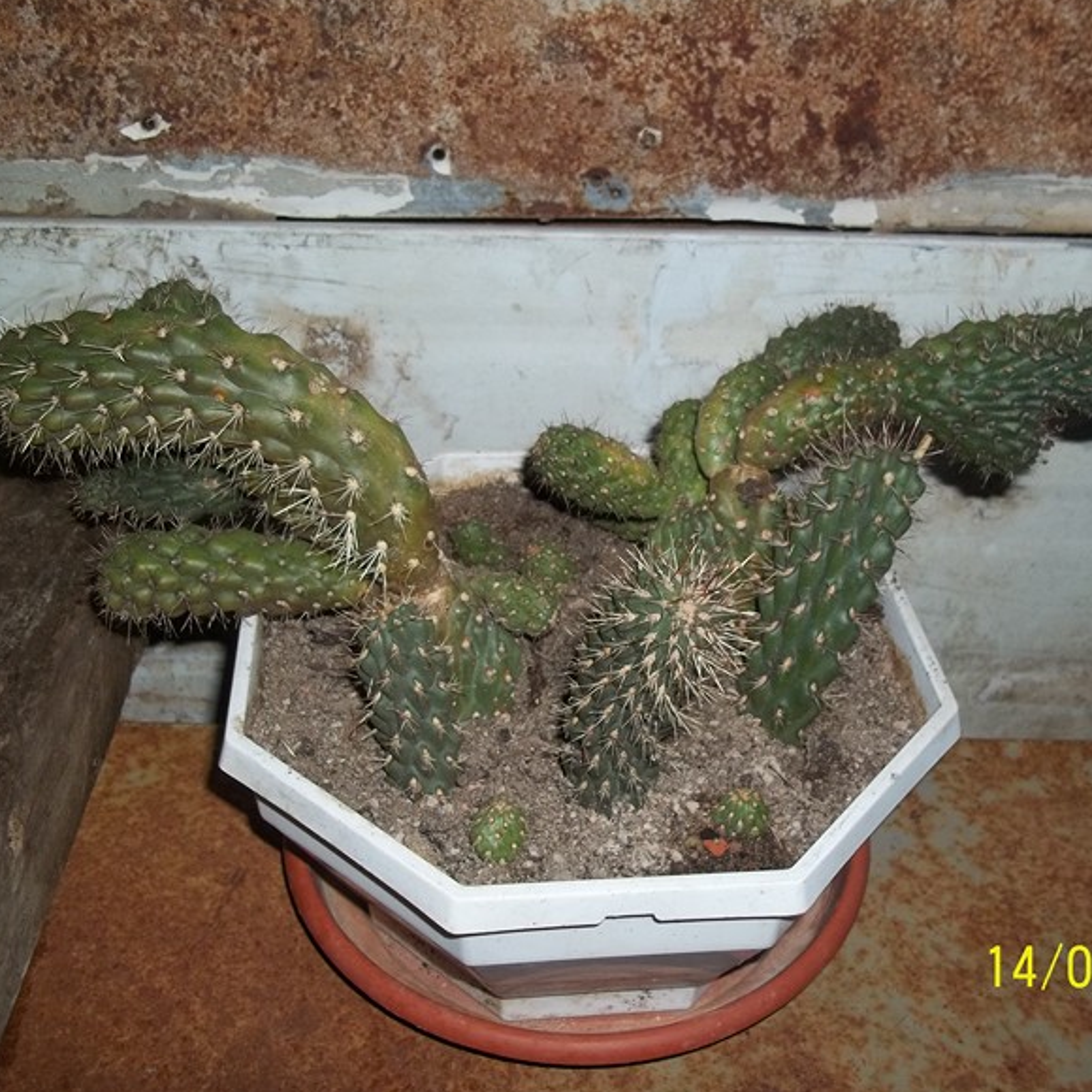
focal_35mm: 39
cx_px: 580
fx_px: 1392
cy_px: 538
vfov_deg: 42.8
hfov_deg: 42.8
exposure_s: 1/30
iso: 64
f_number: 2.9
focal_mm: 5.7
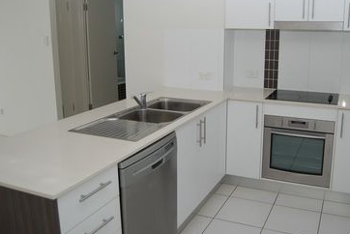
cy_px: 95
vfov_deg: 37.8
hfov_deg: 54.0
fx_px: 341
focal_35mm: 35
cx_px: 210
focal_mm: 18
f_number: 4
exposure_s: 1/60
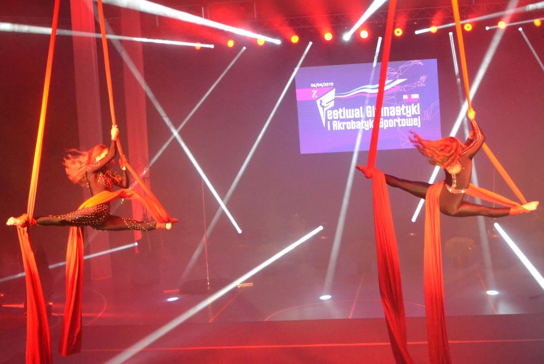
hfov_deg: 53.1
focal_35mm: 36
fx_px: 545
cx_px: 272
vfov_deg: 37.0
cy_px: 182
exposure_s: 1/100
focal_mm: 24
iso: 3200
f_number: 3.8
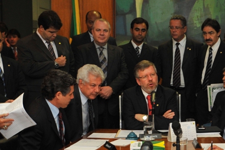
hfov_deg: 37.2
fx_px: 331
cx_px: 144
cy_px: 109
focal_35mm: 53
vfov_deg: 25.3
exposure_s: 1/60
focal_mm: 28
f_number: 5.6
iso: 1250
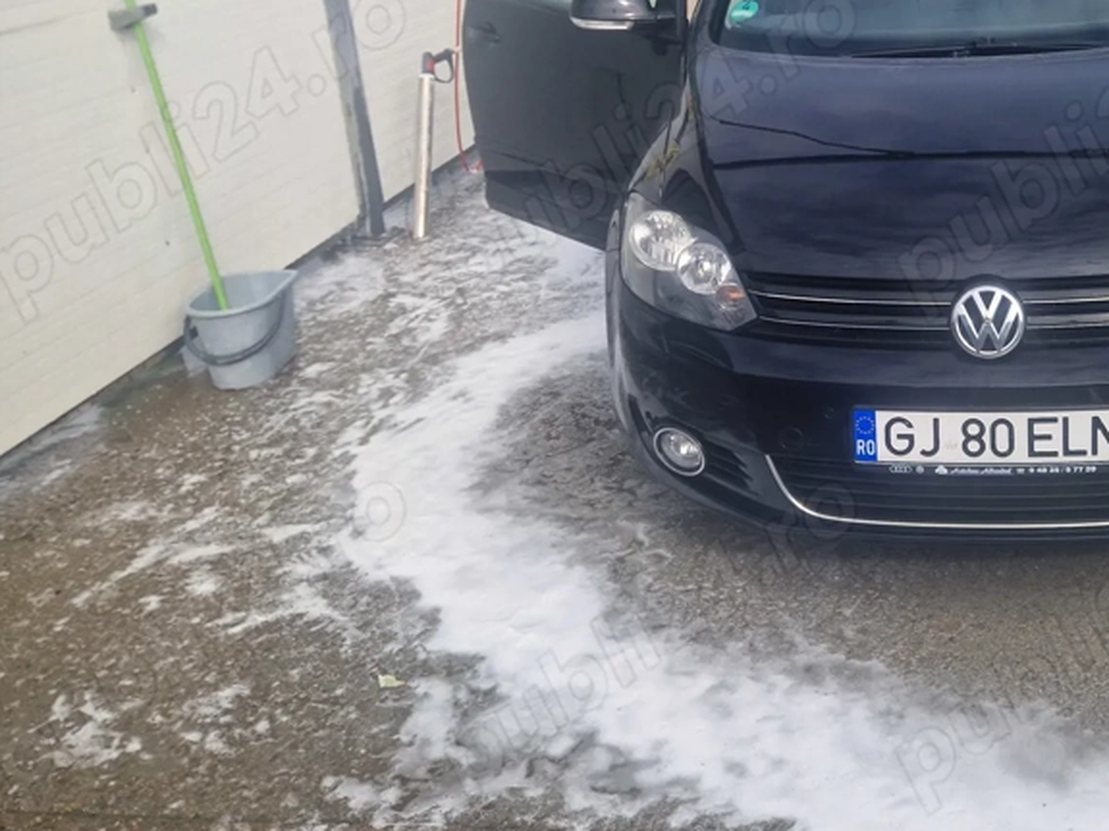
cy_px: 177
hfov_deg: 44.7
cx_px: 874
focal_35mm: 40
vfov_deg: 34.9
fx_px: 1281
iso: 50
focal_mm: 5.4
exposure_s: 1/1006
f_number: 1.8
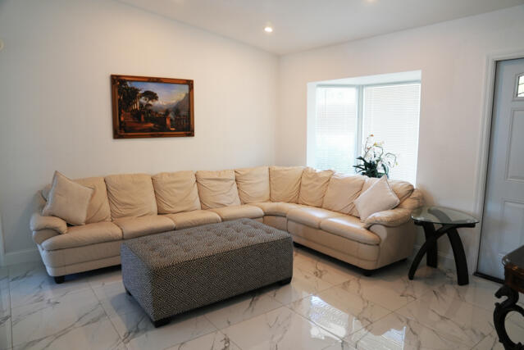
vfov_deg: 53.2
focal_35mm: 24
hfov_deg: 73.7
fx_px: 350
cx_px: 262
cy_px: 175
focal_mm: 24
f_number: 4
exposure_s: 1/160
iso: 1000
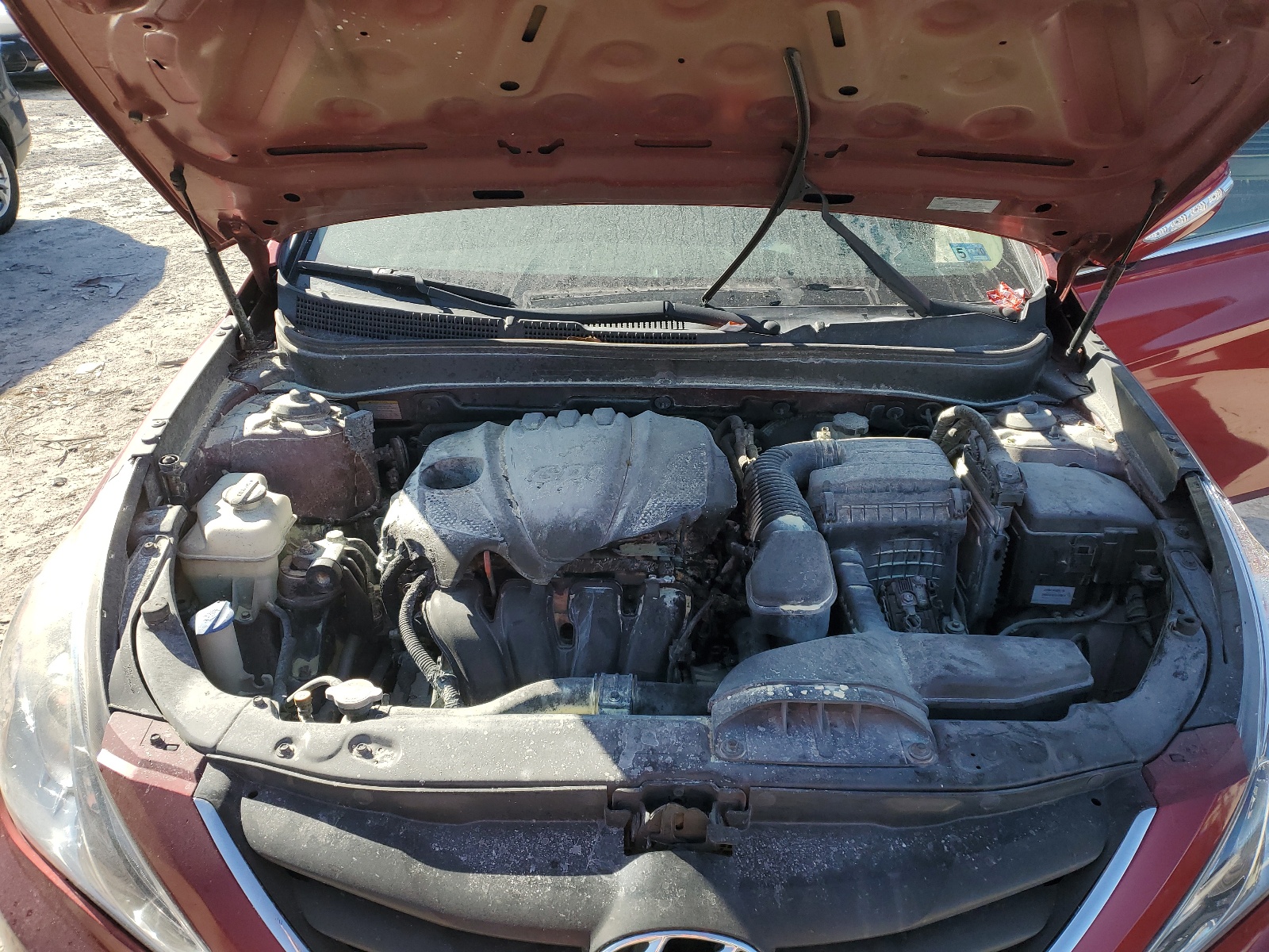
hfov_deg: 67.3
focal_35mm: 26
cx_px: 634
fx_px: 953
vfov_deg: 53.1
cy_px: 476
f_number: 1.5
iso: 50
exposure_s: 1/1429
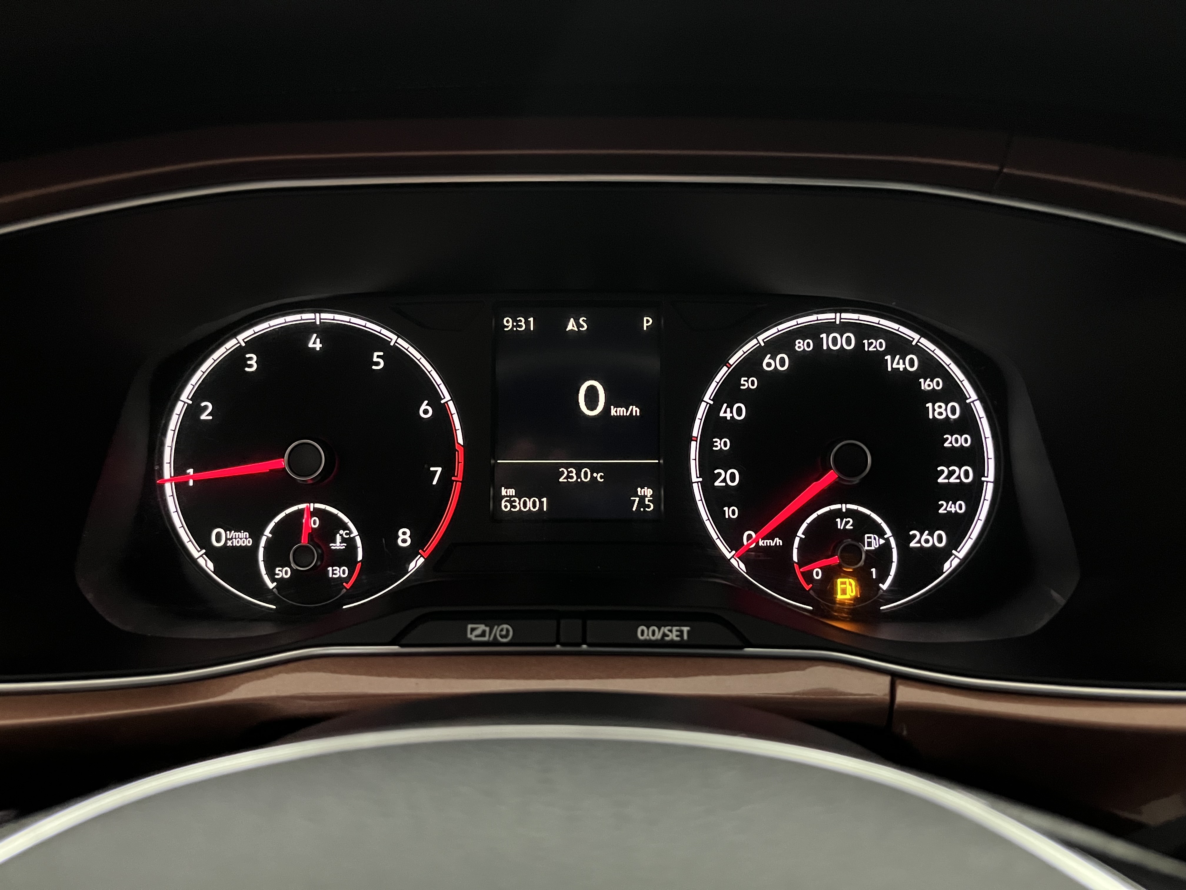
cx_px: 593
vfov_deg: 53.1
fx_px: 891
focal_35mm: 26
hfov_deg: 67.3
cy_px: 445
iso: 640
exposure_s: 1/30
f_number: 1.6
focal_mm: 5.1
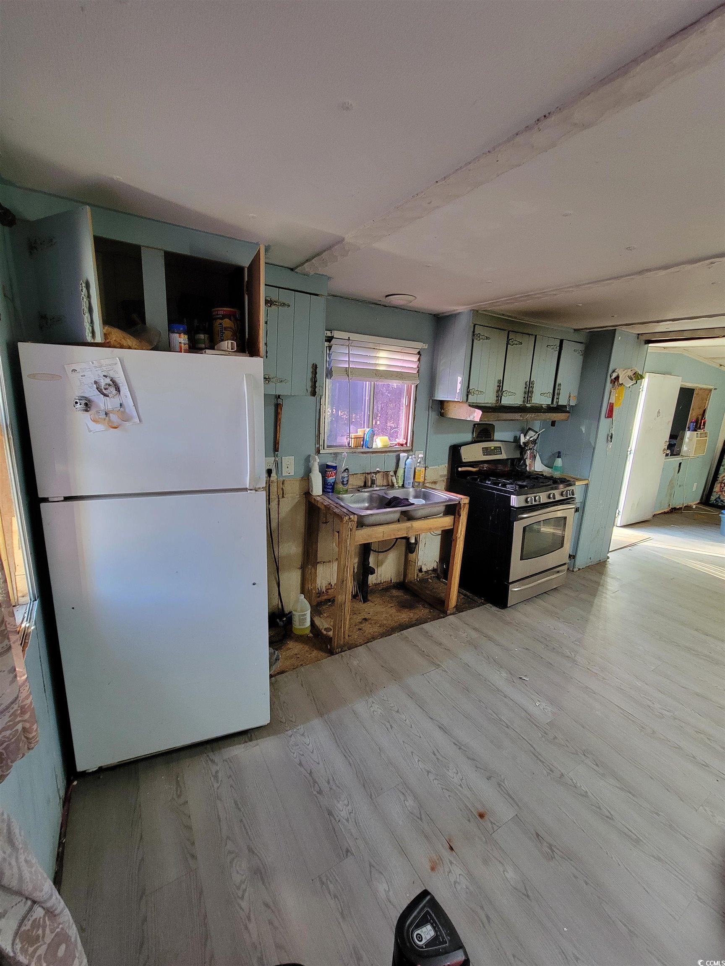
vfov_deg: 106.2
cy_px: 483
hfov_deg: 89.9
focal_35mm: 13
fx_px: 363
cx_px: 362
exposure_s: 1/30
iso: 400
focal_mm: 2.2
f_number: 2.2
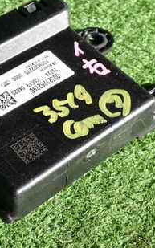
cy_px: 122
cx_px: 32
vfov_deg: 27.9
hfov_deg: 17.5
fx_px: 500
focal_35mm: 74
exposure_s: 1/320
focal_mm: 6.37
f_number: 3.5
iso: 100
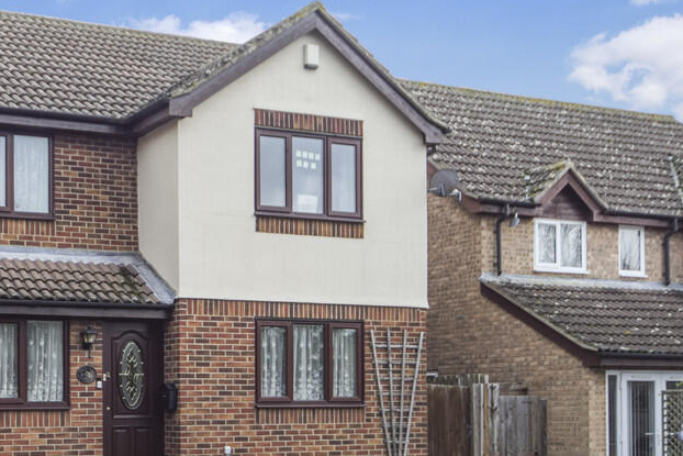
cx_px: 148
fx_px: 1078
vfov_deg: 23.7
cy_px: 309
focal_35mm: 57
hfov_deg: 34.2
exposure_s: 1/80
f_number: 5.6
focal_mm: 23
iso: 100
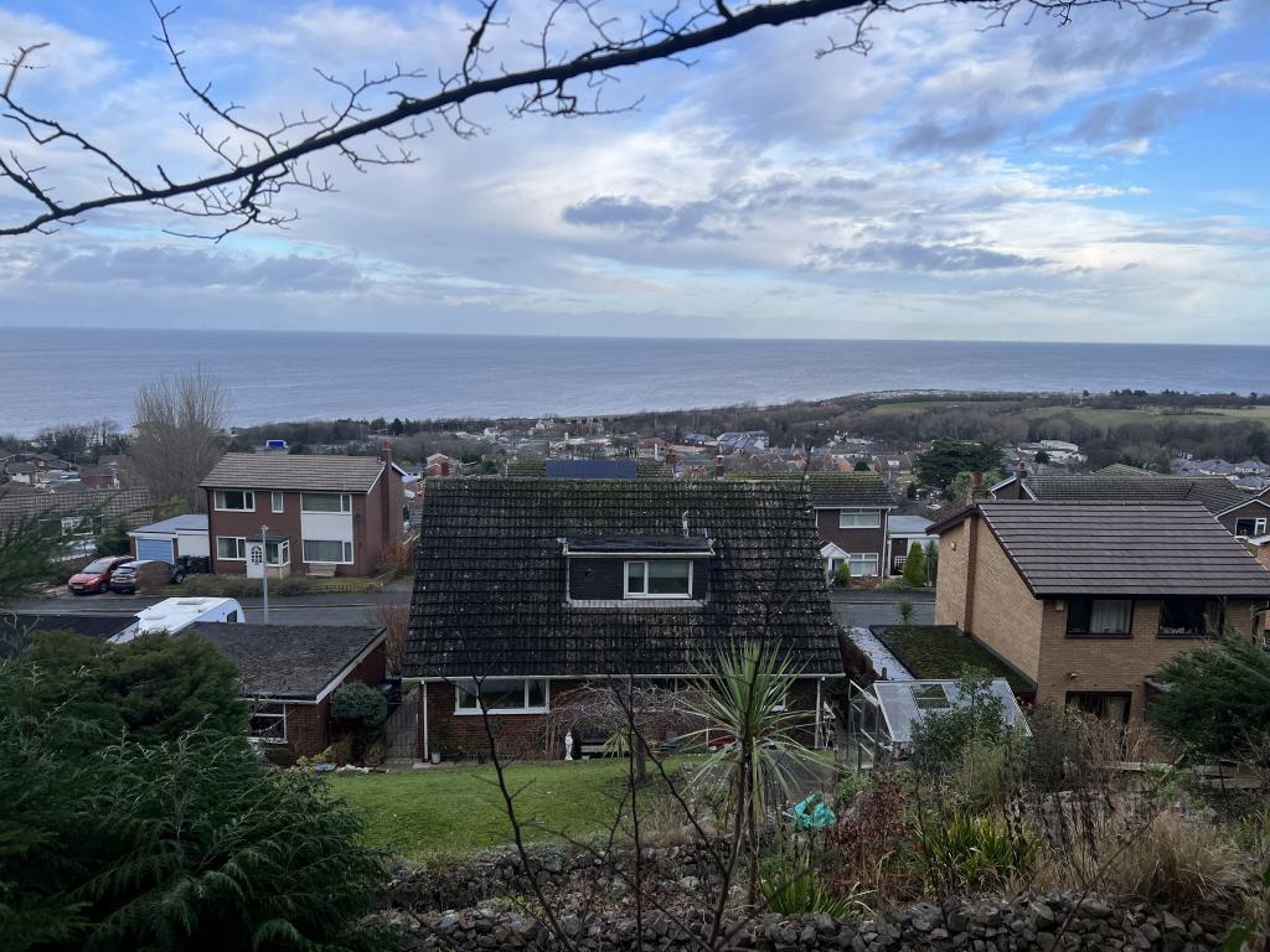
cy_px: 476
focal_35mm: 26
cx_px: 635
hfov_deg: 67.3
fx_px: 954
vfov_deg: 53.1
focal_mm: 5.7
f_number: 1.5
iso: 50
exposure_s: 1/1511
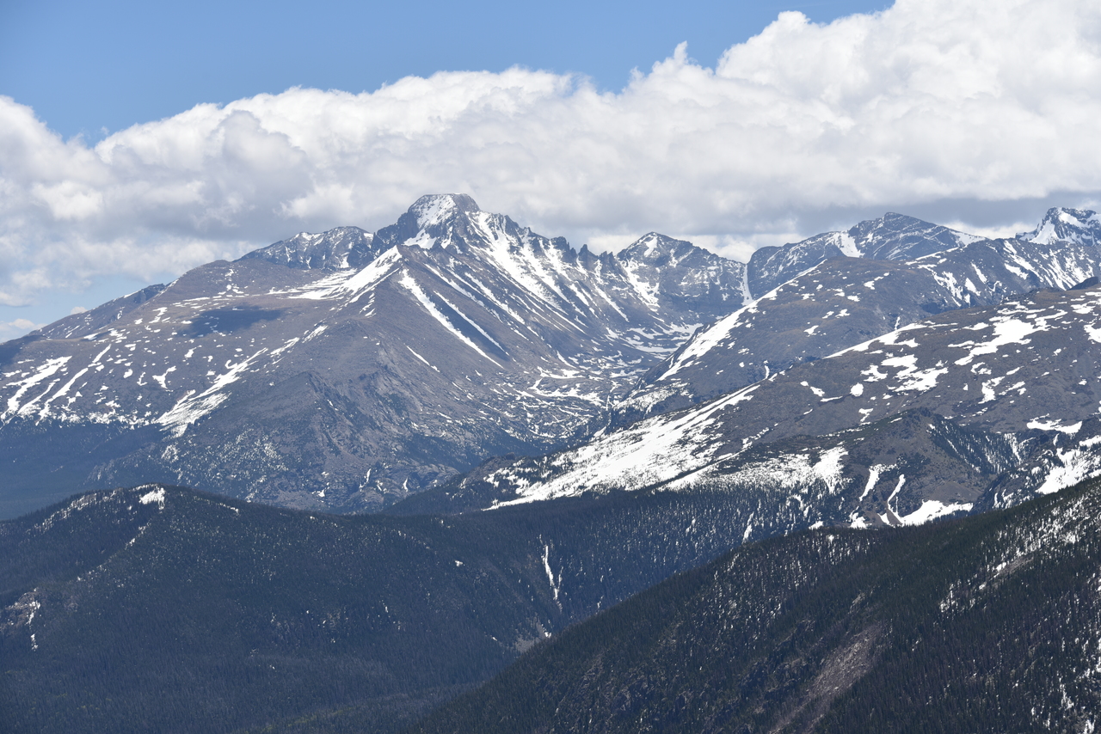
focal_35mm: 112
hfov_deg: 18.3
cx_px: 550
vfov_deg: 12.2
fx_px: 3426
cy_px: 367
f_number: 9
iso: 100
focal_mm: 112
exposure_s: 1/320
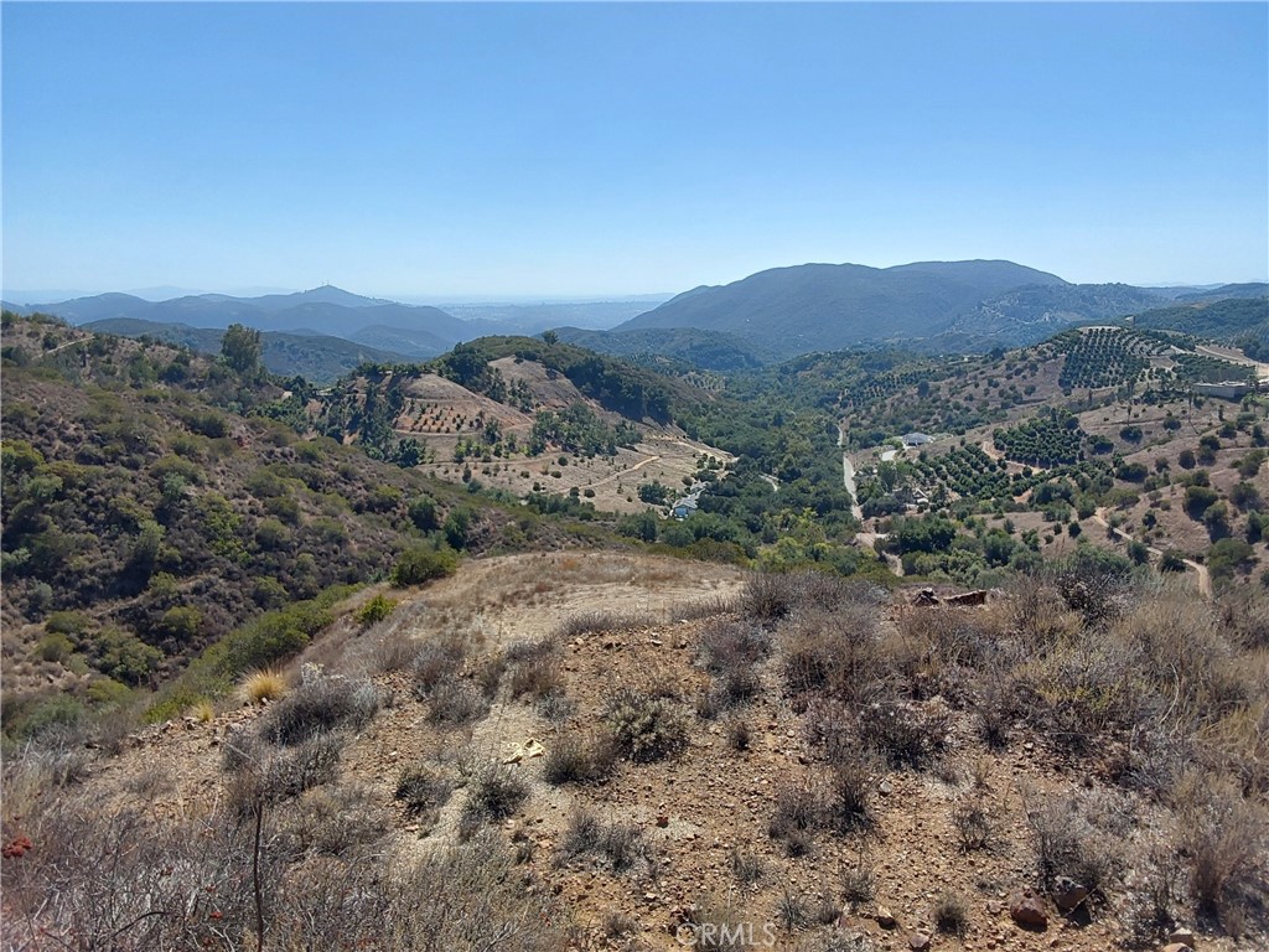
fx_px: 1026
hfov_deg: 63.4
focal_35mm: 28
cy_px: 476
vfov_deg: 49.7
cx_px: 634
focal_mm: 2.91
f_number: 1.9
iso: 50
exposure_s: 1/1808
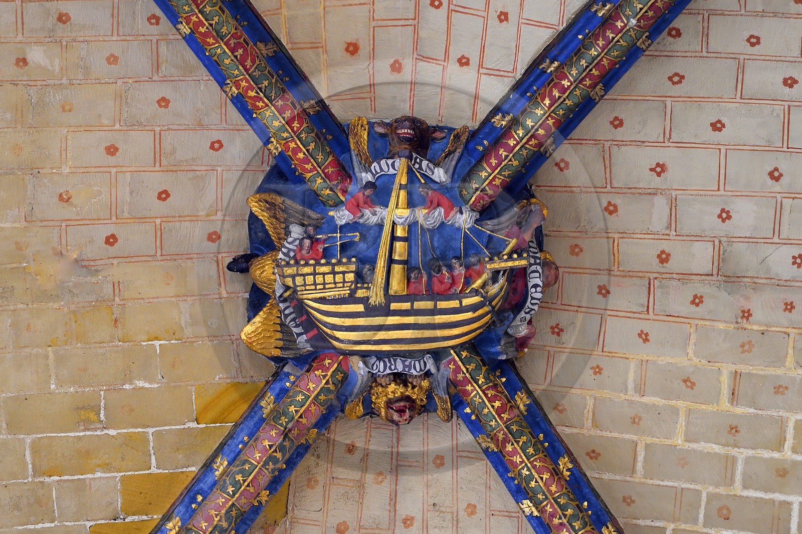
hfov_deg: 10.3
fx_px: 4454
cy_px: 267
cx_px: 401
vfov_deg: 6.9
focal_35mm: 200
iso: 1600
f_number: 5.6
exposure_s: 1/50
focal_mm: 200
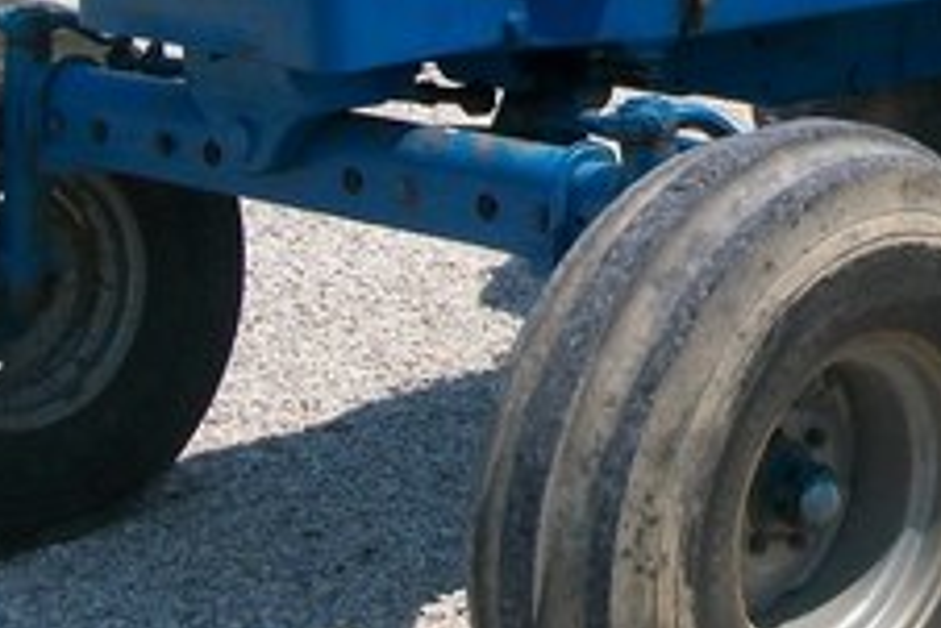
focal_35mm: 106
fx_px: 2772
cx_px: 970
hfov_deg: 18.7
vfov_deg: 12.7
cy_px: -71
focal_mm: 6
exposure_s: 1/500
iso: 80
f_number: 4.8
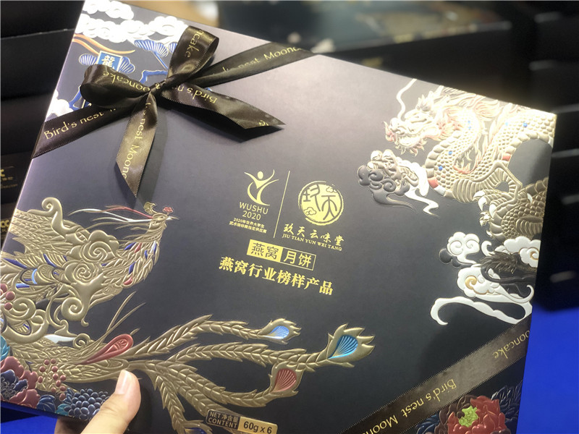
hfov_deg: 36.8
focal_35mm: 52
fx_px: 870
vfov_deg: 28.0
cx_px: 290
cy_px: 217
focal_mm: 6
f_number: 2.4
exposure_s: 1/24
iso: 160
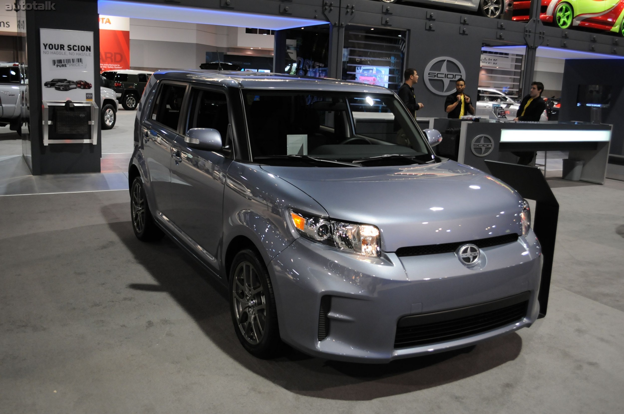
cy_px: 207
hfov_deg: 57.3
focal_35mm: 33
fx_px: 571
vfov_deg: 39.9
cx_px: 312
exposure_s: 1/50
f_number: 4
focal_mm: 22
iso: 800
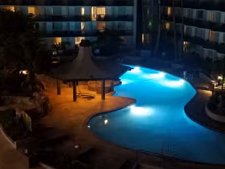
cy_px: 68
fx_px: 305
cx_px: 126
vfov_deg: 30.8
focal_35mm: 47
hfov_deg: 40.4
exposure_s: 1/10
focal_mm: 4.2
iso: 320
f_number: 1.7
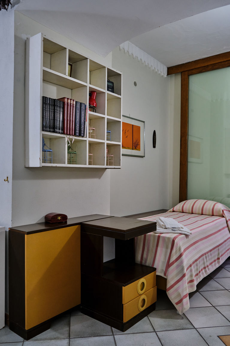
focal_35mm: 27
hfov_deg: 47.9
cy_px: 173
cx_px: 115
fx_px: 259
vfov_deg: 67.4
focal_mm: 18
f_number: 5.6
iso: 640
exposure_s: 1/26
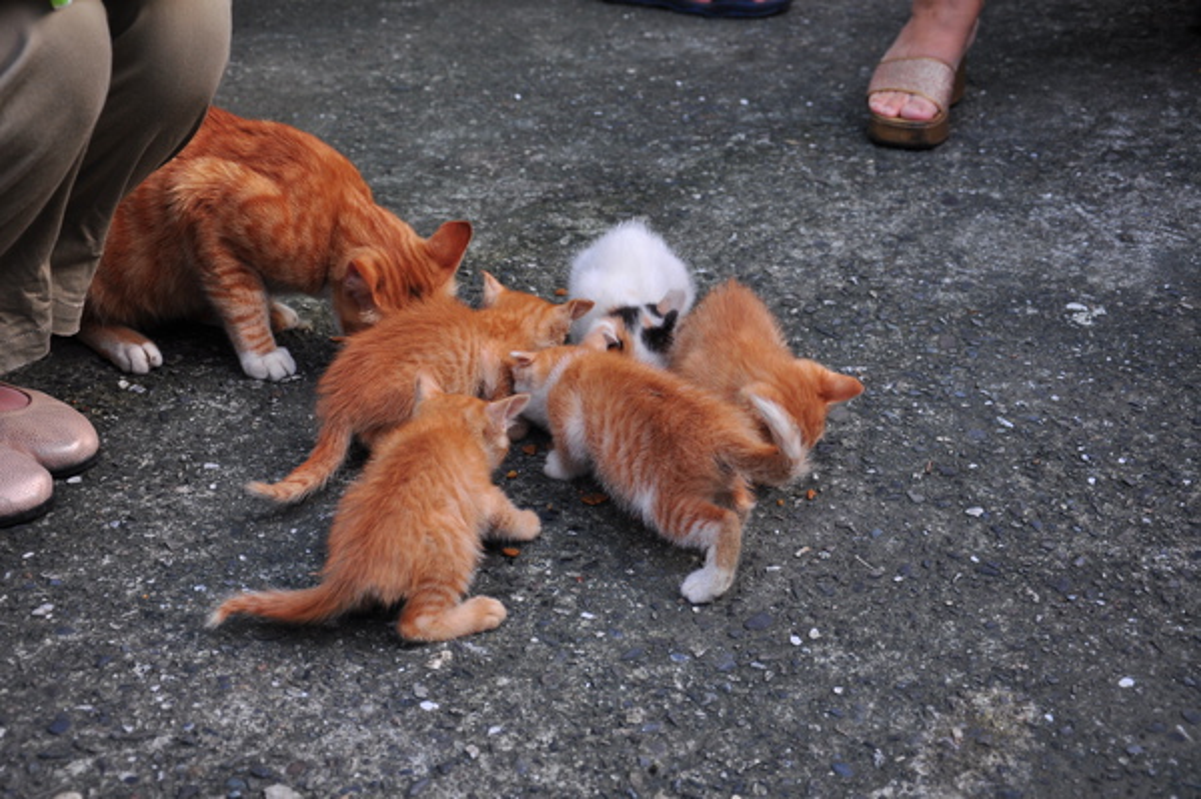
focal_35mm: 57
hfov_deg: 35.1
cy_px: 400
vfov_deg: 23.7
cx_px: 600
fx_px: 1900
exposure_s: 1/80
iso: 200
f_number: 4.5
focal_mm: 38
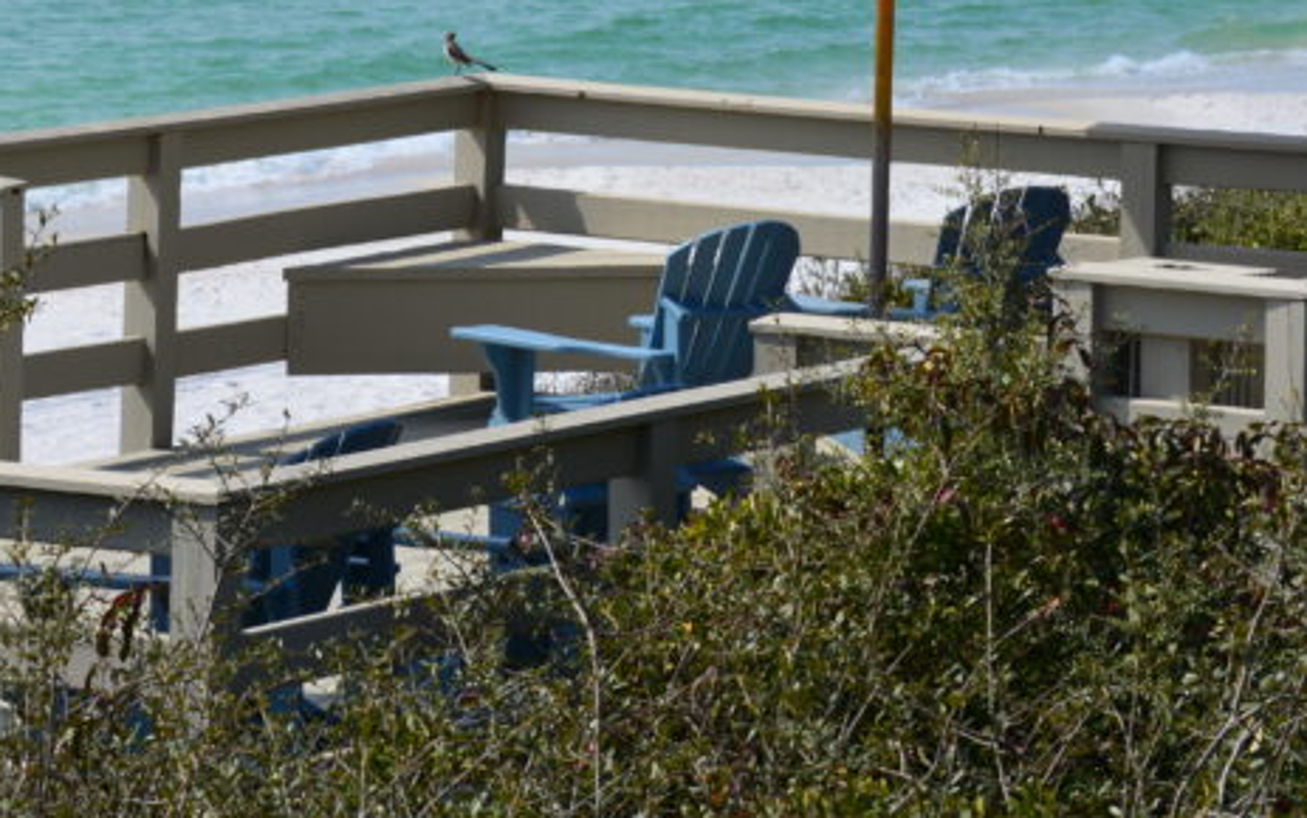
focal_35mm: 277
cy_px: -134
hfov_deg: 7.6
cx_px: 305
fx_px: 9873
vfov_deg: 4.7
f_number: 13
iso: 100
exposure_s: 1/250
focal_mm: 82
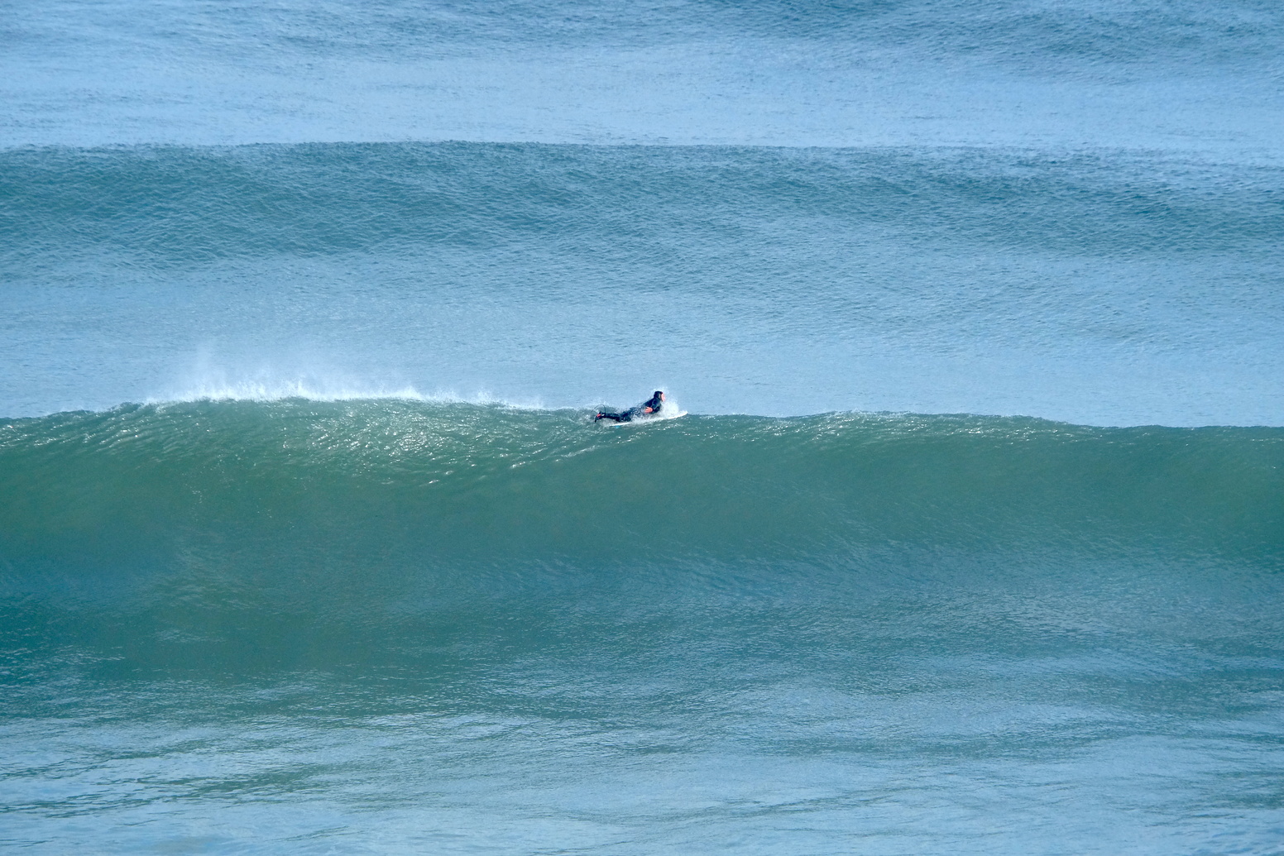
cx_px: 642
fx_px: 12305
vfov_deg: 4.0
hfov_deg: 6.0
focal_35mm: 345
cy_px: 428
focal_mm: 230
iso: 1250
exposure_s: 1/1000
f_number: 11
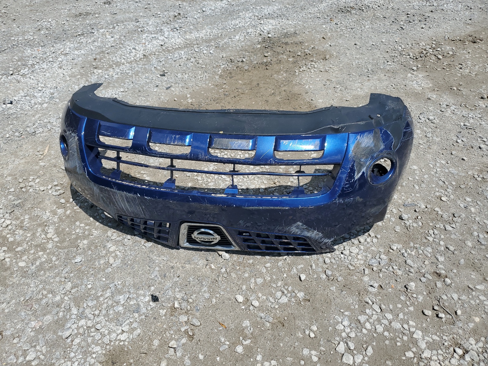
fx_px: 367
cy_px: 183
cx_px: 244
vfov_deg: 53.1
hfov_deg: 67.3
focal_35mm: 26
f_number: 1.5
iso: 50
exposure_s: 1/5000
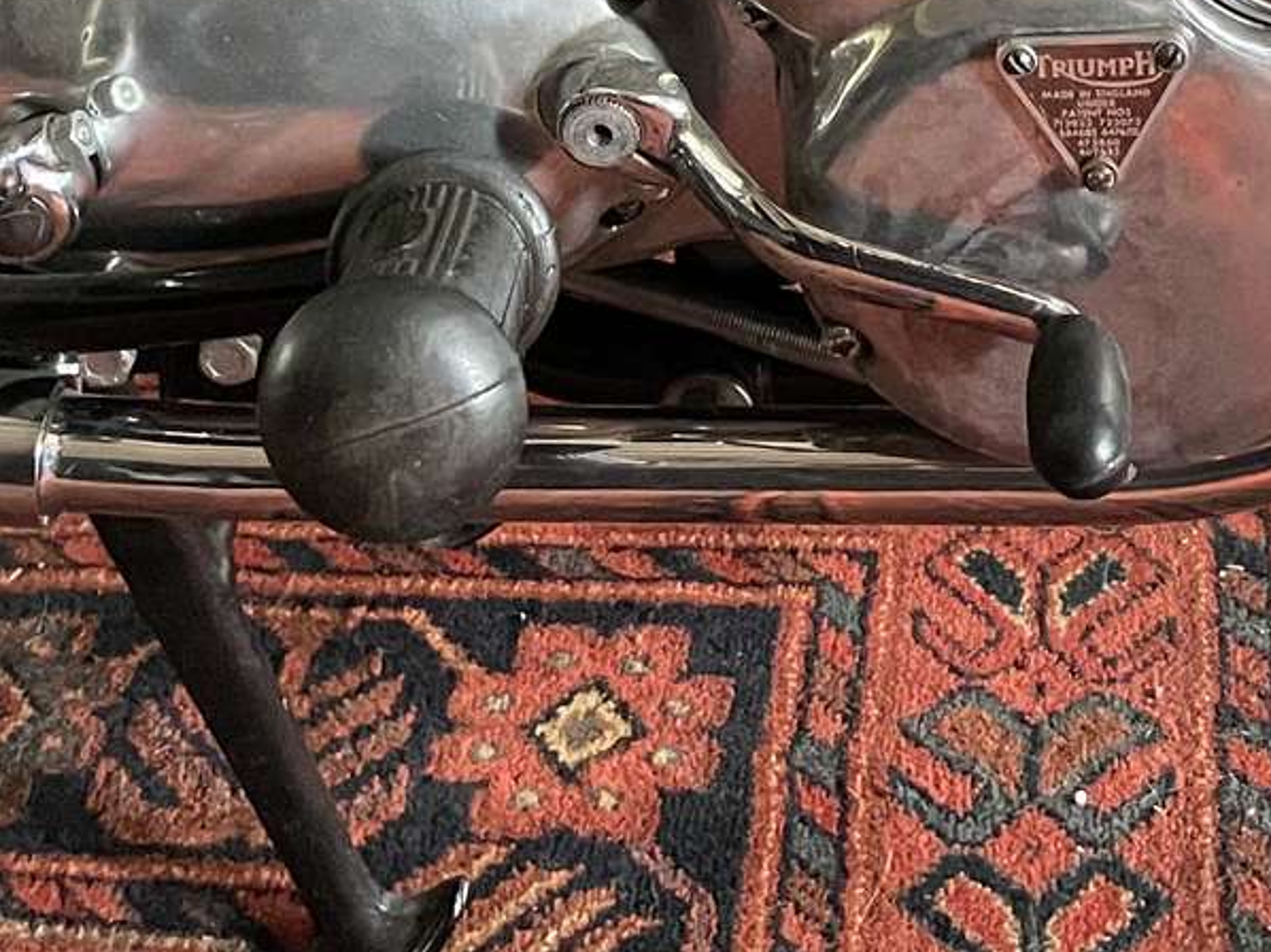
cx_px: 829
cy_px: -442
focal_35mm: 87
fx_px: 3193
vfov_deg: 15.7
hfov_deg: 22.4
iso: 640
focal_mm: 4.2
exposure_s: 1/30
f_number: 1.6
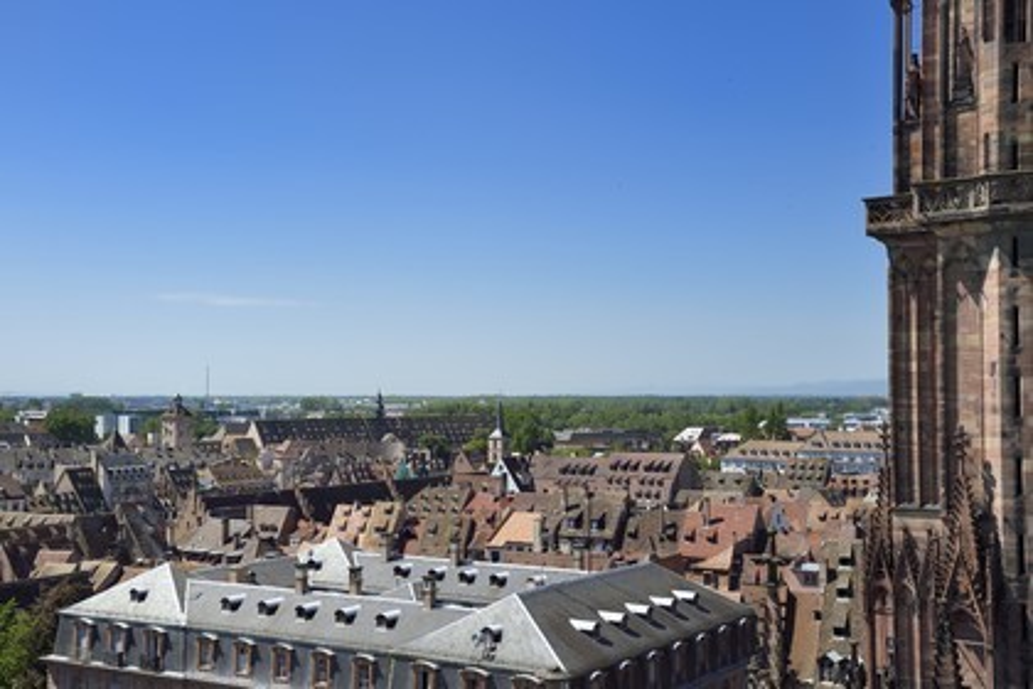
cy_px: 344
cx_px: 516
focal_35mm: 45
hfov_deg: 43.6
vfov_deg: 29.9
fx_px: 1291
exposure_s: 1/250
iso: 200
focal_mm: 45
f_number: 16
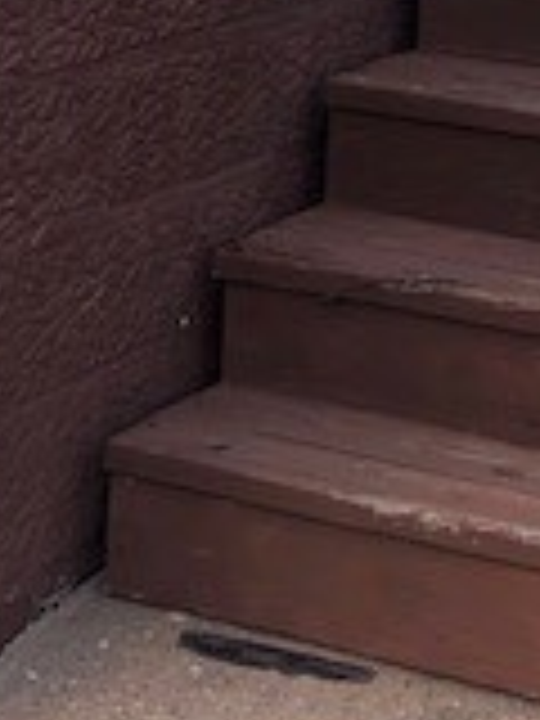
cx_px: 724
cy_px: -572
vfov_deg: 15.2
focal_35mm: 112
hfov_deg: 12.7
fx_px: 2330
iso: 20
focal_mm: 4
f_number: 1.8
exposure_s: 1/120
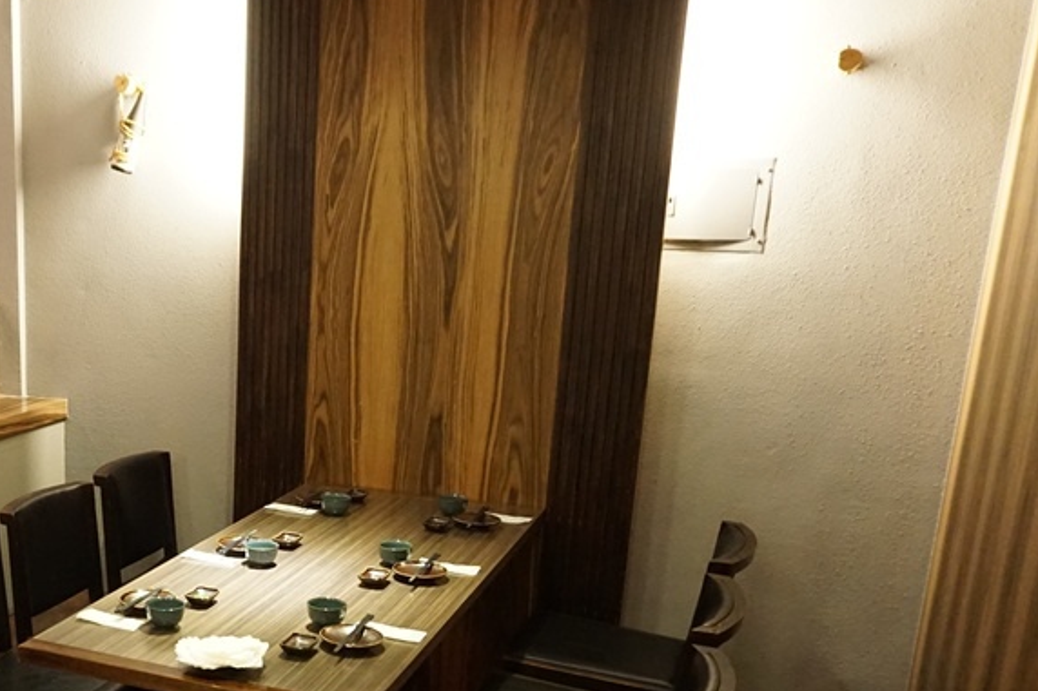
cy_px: 538
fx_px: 1239
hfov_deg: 42.1
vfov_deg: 30.5
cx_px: 120
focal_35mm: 43
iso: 3200
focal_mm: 16
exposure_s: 1/15
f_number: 3.5
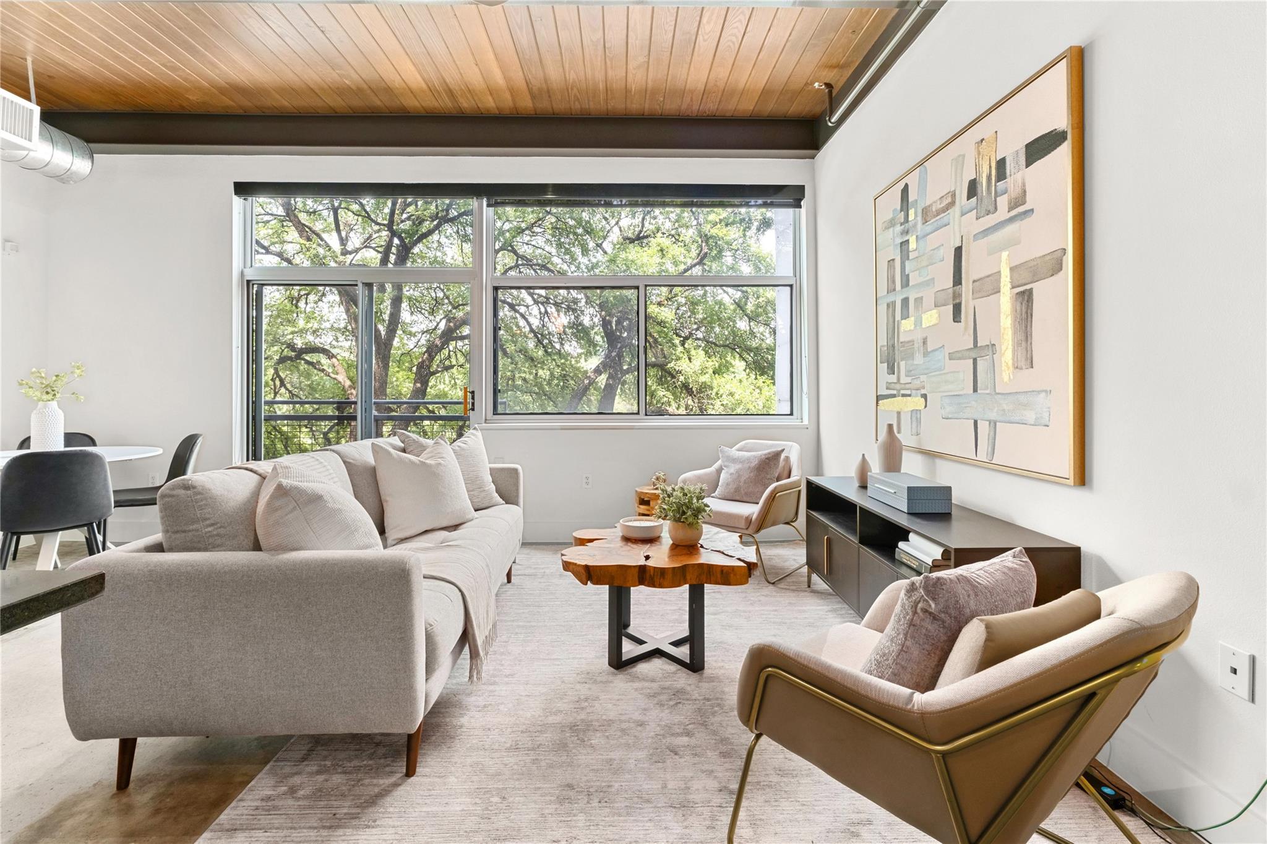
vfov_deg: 73.7
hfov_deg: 96.8
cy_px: 422
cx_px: 634
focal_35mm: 16
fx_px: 563
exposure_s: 1/1.67
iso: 400
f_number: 8
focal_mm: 10.6
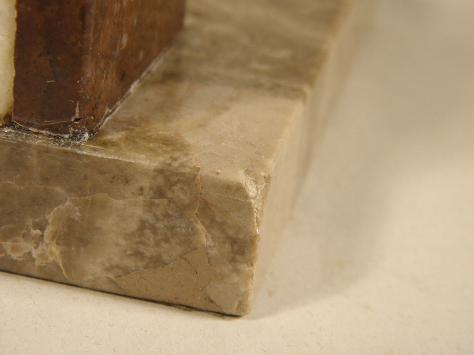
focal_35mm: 80
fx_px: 1095
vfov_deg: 18.4
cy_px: 178
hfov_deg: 24.4
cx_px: 237
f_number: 4.4
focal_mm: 14.3
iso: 125
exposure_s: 1/50
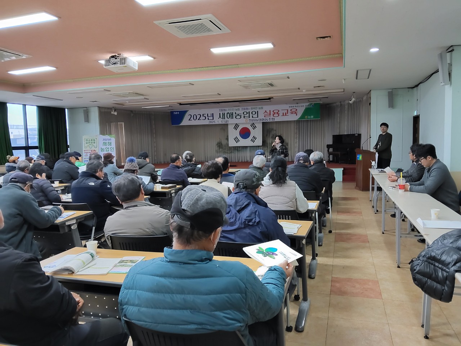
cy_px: 173
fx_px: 346
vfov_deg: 53.1
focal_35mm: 26
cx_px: 230
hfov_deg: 67.3
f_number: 1.8
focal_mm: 3.98
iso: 320
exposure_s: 1/50
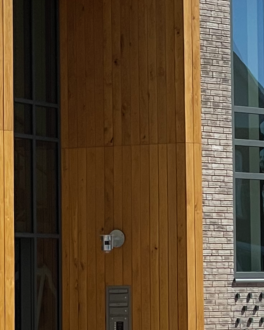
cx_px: 333
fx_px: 2179
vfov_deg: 8.7
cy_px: 183
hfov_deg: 6.9
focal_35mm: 223
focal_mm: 6
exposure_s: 1/1776
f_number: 2
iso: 25
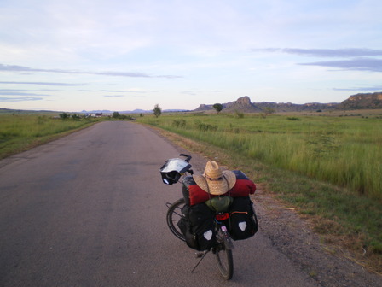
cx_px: 191
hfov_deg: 49.0
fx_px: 419
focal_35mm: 38
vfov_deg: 37.7
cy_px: 144
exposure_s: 1/30
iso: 64
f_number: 3.1
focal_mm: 6.3
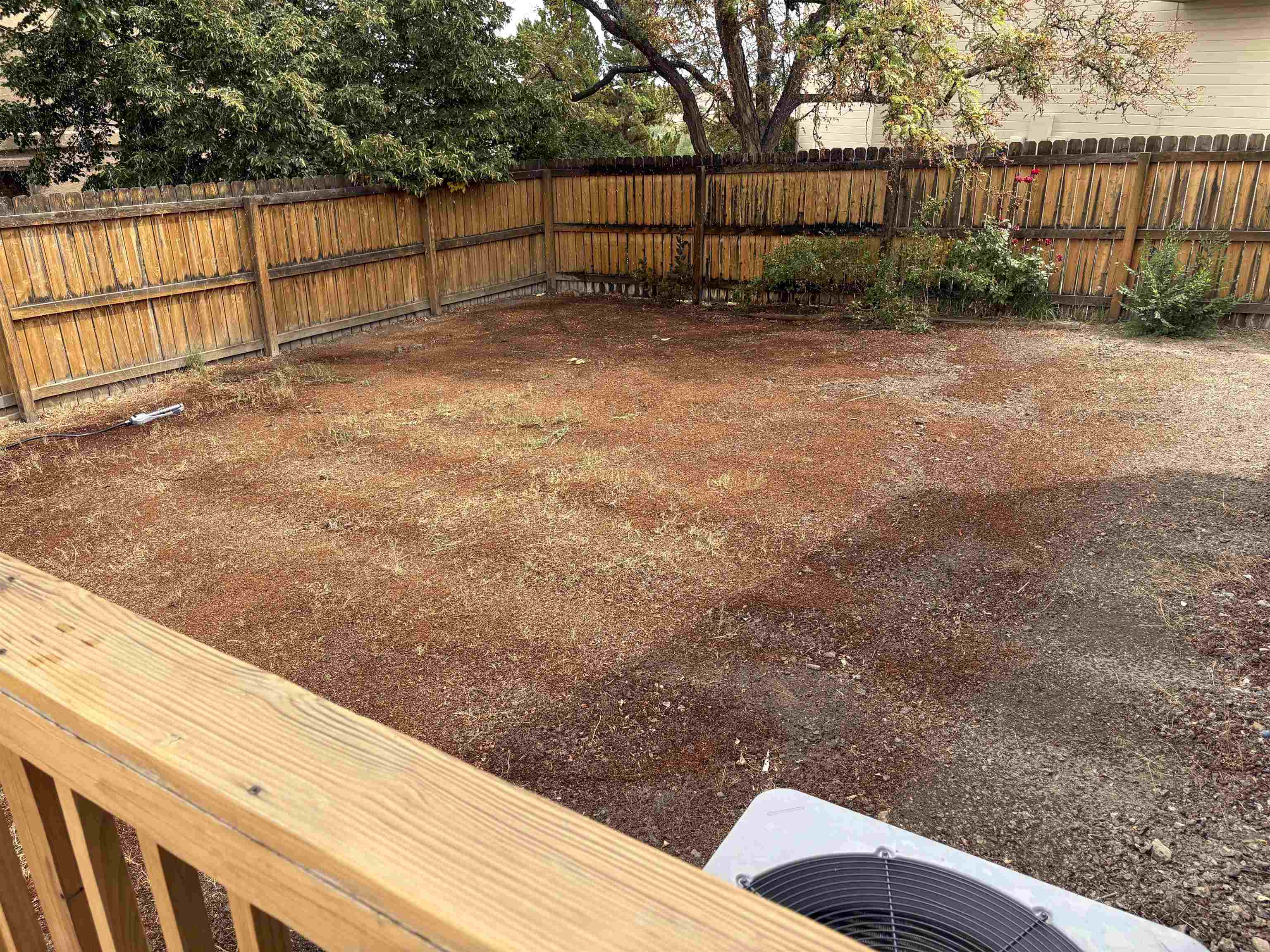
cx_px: 635
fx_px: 954
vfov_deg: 53.1
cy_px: 476
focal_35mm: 26
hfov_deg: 67.3
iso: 50
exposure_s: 1/694
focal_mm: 5.96
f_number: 1.6
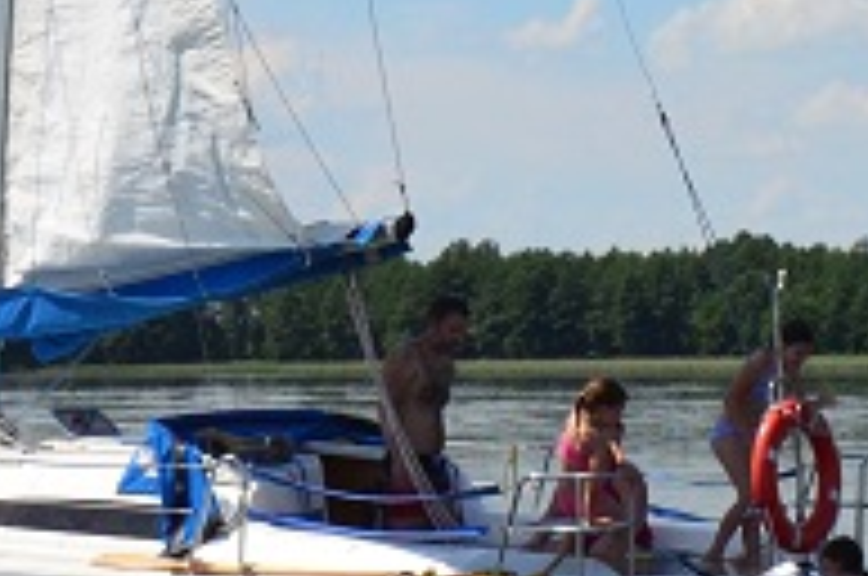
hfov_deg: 11.0
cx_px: 866
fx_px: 4477
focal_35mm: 186
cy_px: -119
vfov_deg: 7.3
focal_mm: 24
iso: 900
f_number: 5
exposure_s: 1/8000
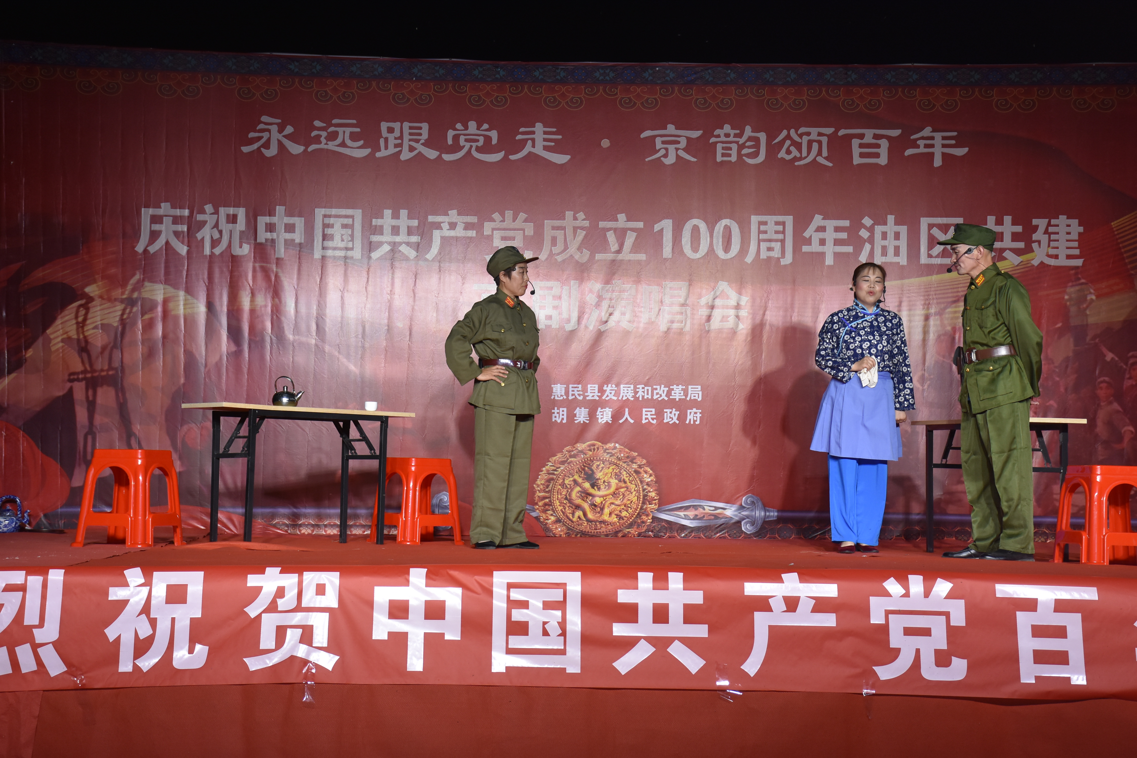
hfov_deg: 29.9
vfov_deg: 20.2
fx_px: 2132
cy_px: 379
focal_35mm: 68
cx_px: 568
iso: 800
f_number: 6.3
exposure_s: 1/160
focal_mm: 45
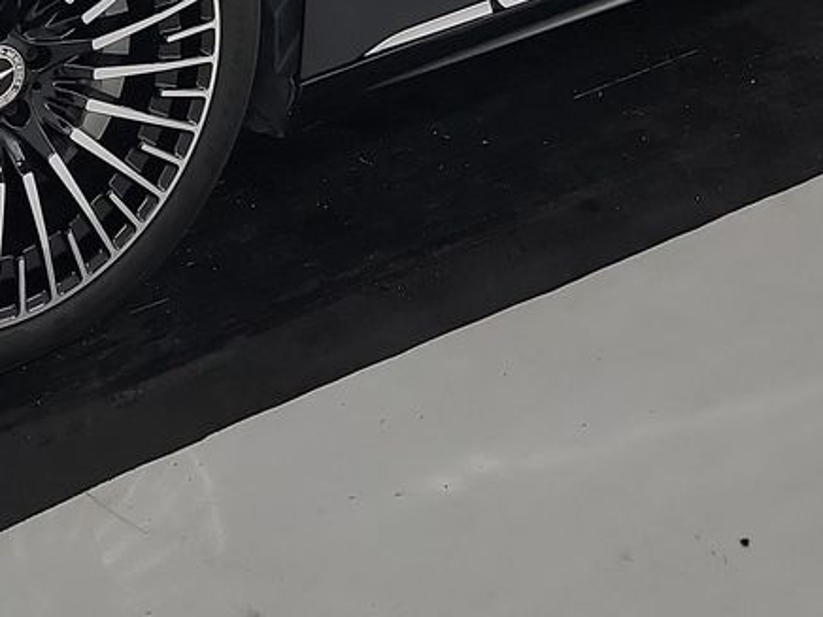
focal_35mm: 88
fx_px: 2092
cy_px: -274
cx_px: 196
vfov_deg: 15.6
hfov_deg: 22.0
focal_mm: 6.7
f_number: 1.8
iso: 293
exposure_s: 1/59
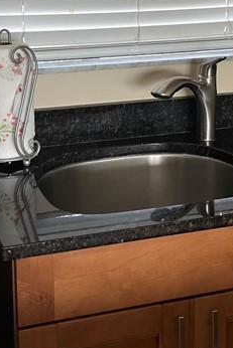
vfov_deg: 25.0
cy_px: 73
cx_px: 167
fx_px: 776
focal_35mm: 80
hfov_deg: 17.0
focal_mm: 5.1
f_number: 1.6
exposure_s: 1/117
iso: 125
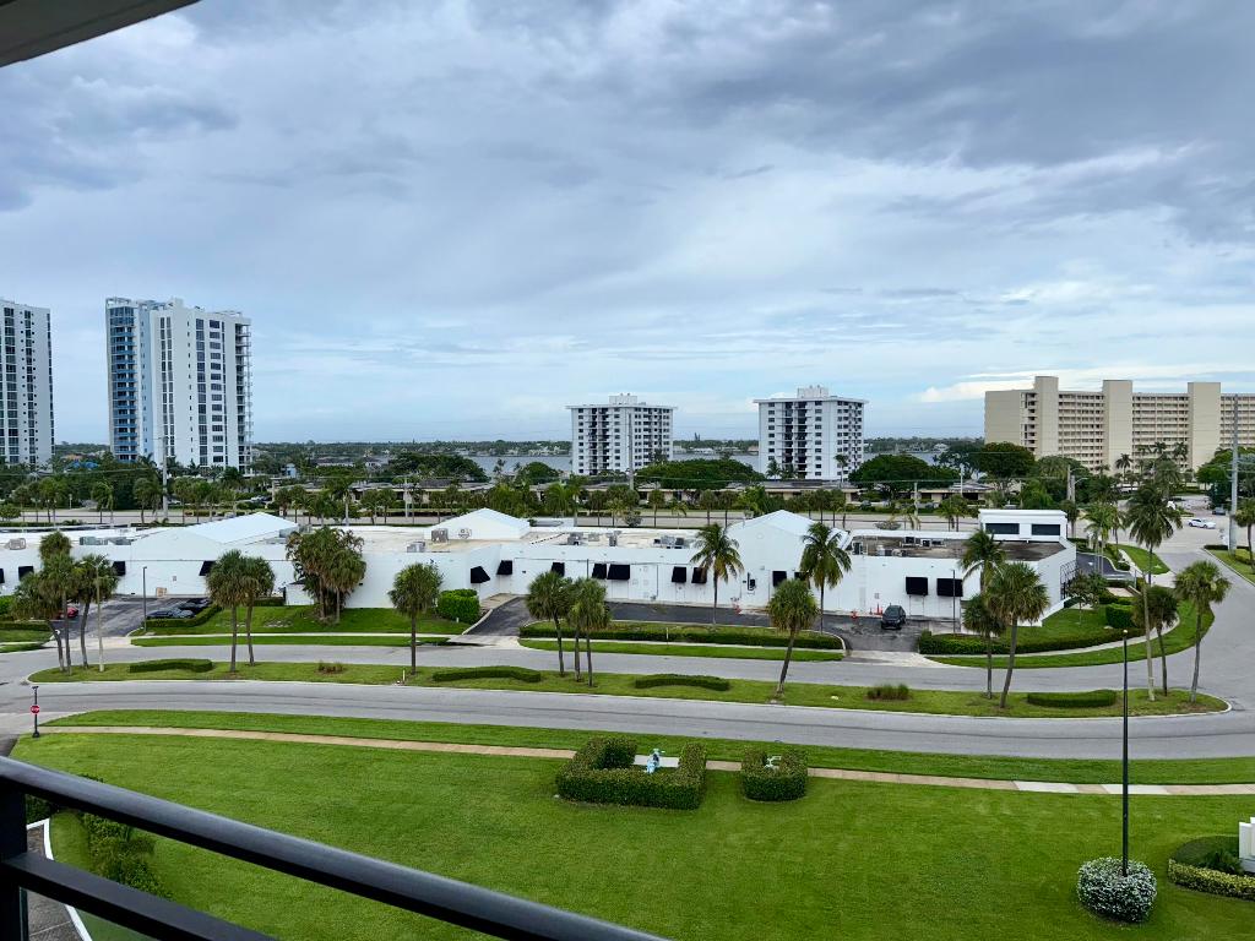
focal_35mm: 24
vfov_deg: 56.8
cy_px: 470
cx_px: 628
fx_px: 870
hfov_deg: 71.6
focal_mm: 6.76
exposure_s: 1/4167
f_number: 1.78
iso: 80
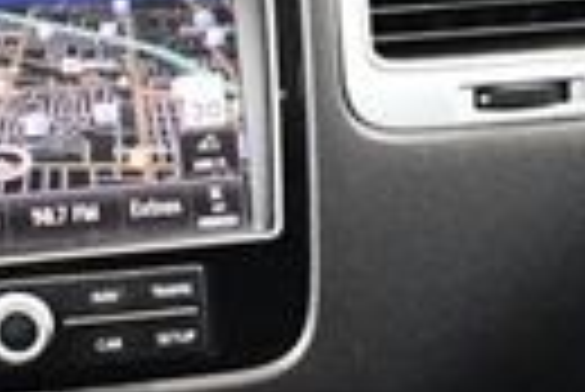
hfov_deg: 11.4
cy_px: 257
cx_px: 675
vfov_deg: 7.8
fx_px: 2879
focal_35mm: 177
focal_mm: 18
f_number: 3.5
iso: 6400
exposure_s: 1/60
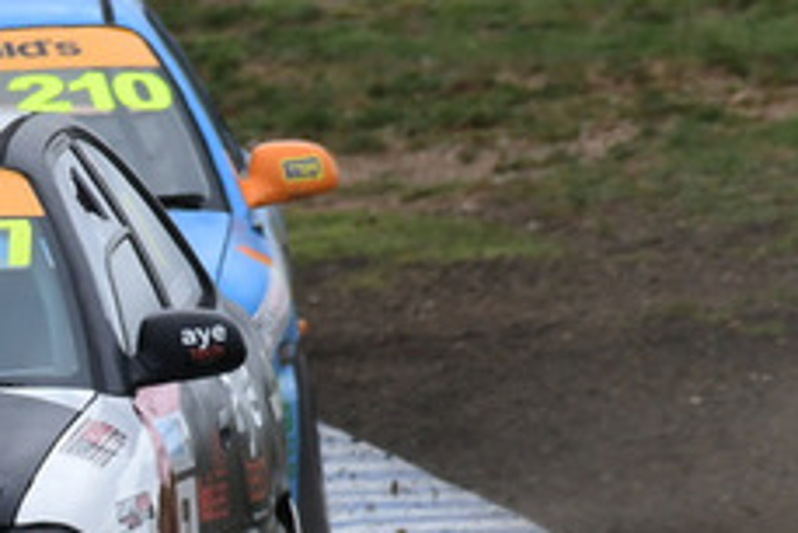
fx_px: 58111
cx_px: -314
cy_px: 310
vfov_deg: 0.5
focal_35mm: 2620
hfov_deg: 0.8
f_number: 13
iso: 640
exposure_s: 1/640
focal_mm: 500
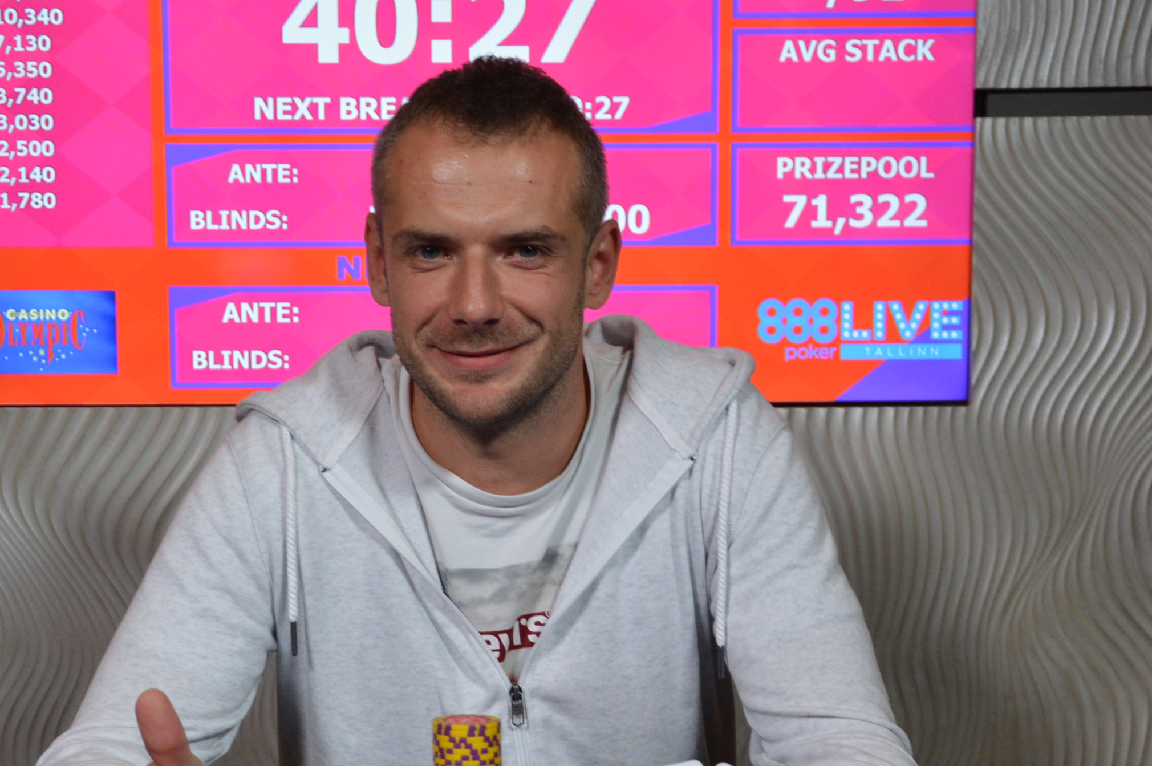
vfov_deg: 20.2
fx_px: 2142
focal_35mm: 67
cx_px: 506
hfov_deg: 30.1
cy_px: 534
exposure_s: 1/60
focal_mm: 30
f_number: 4.2
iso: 640
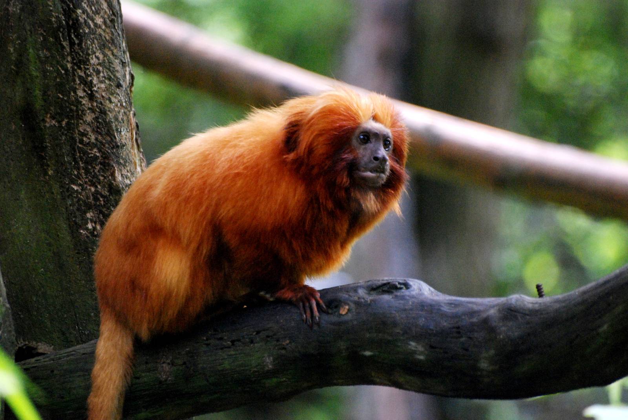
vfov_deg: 3.1
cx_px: 314
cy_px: 210
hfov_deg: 4.6
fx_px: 7859
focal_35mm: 450
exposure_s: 1/160
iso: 1600
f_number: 5.6
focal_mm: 300
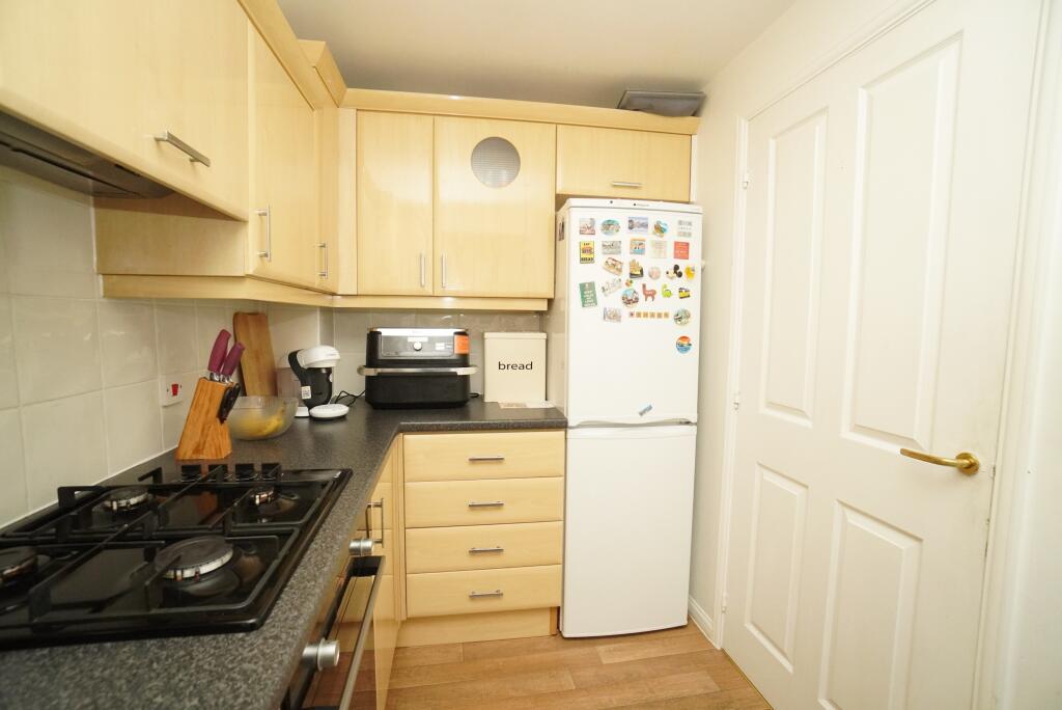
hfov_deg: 100.4
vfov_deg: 77.4
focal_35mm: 15
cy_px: 355
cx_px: 531
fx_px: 443
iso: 4000
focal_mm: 10
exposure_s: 1/60
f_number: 4
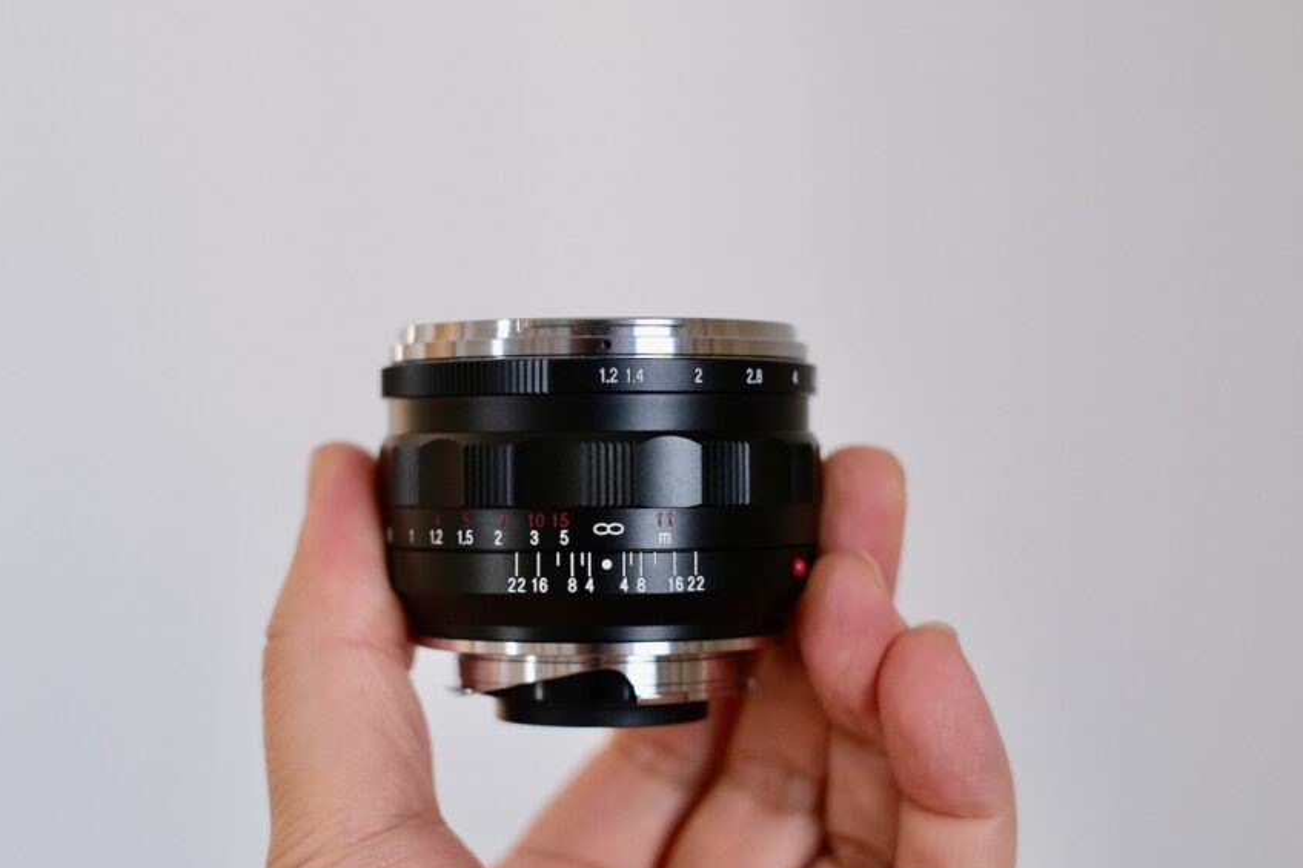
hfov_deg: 33.4
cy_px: 465
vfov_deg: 22.6
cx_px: 604
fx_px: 2171
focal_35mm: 60
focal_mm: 35
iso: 1250
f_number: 2.5
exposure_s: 1/105
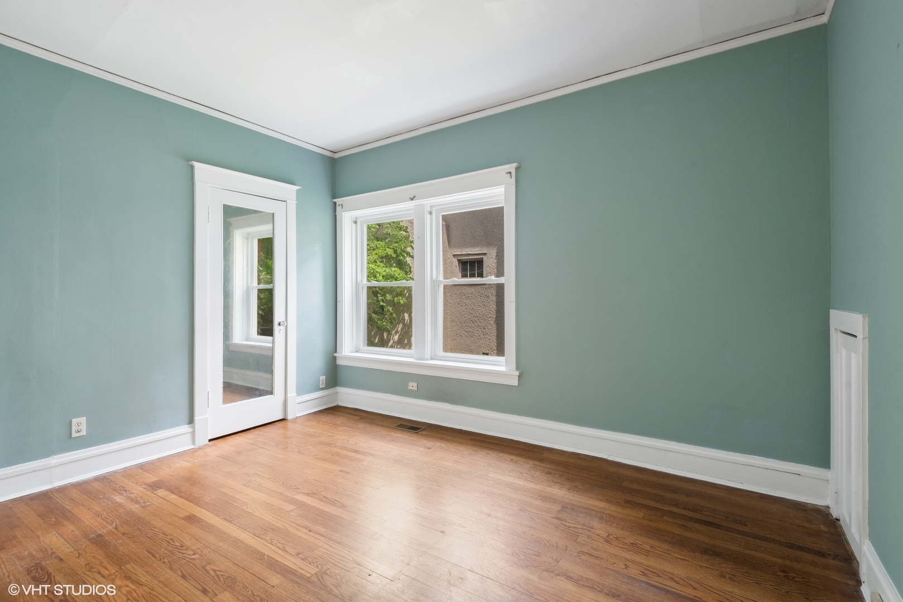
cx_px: 452
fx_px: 401
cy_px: 301
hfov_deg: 96.7
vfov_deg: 73.8
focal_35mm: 16
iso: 200
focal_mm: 16
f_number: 9
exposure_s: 1/8
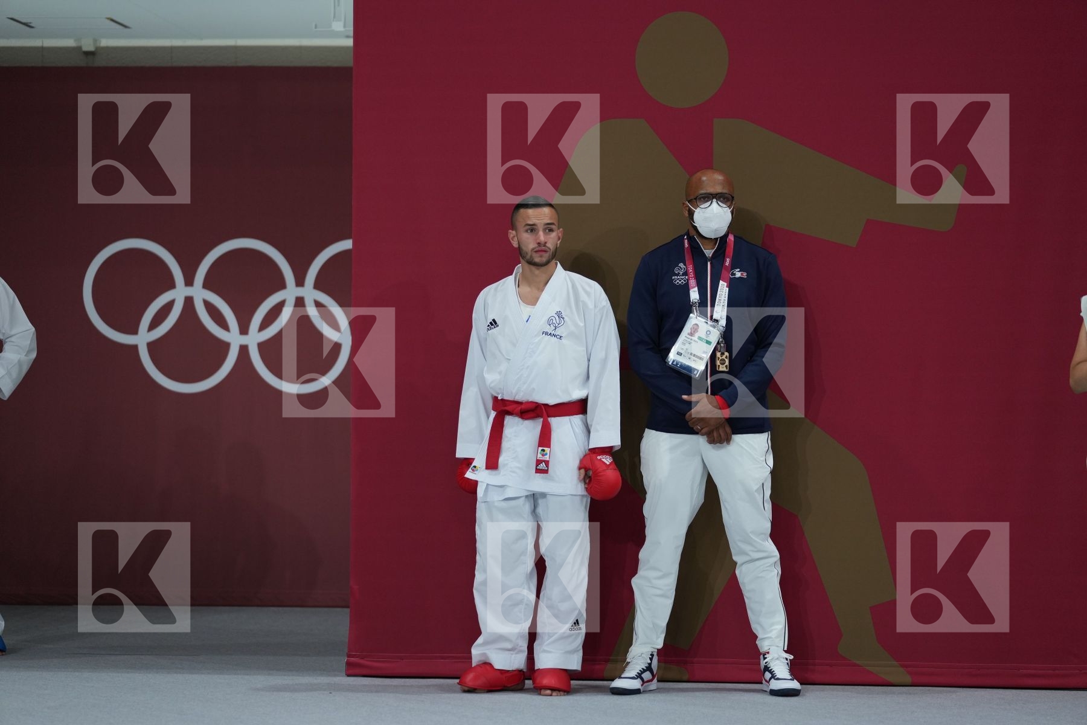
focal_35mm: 115
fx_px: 3472
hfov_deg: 17.8
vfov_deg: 11.9
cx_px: 544
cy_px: 362
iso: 1000
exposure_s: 1/1000
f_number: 2.8
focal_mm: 115
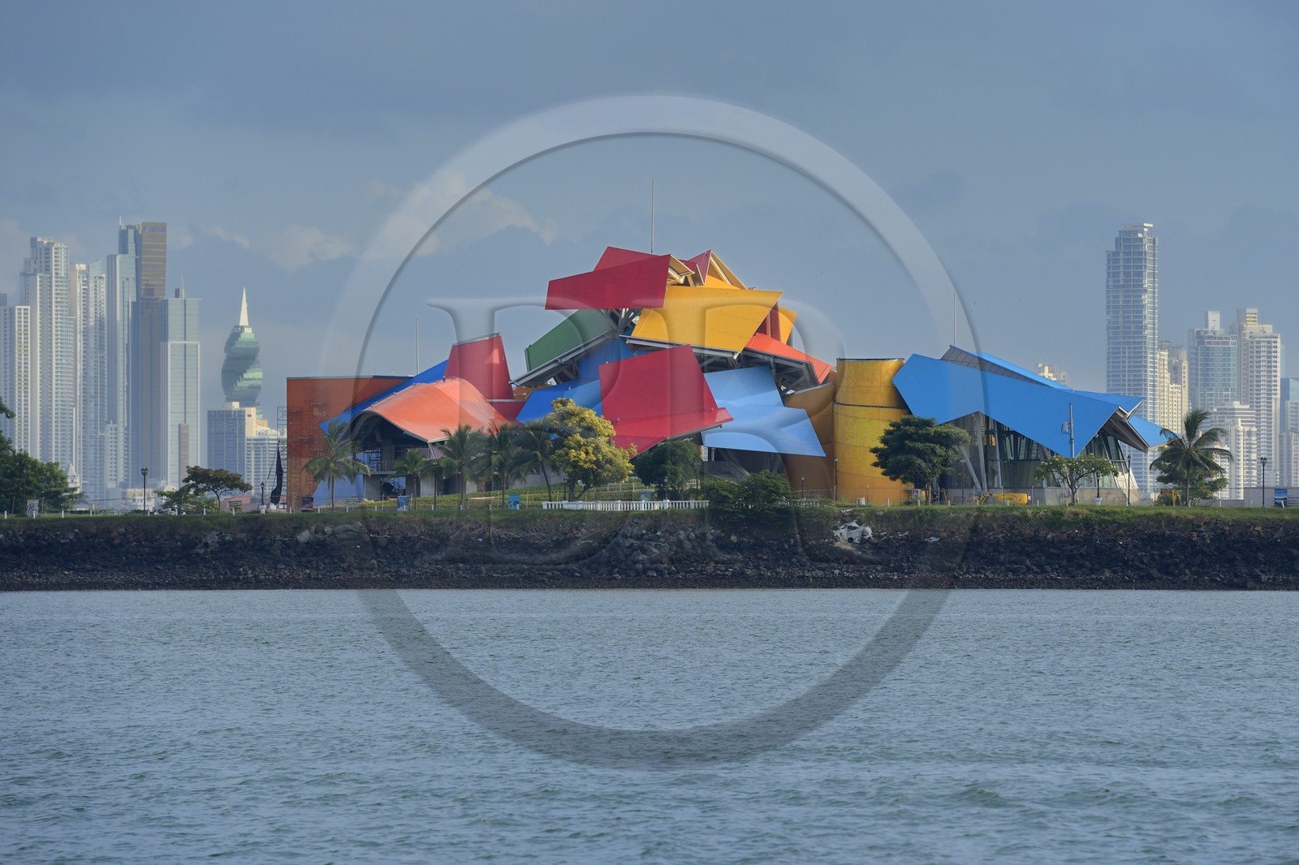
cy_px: 432
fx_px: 7215
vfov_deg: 6.9
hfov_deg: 10.3
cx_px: 650
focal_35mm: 200
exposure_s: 1/500
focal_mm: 200
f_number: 8
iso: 200
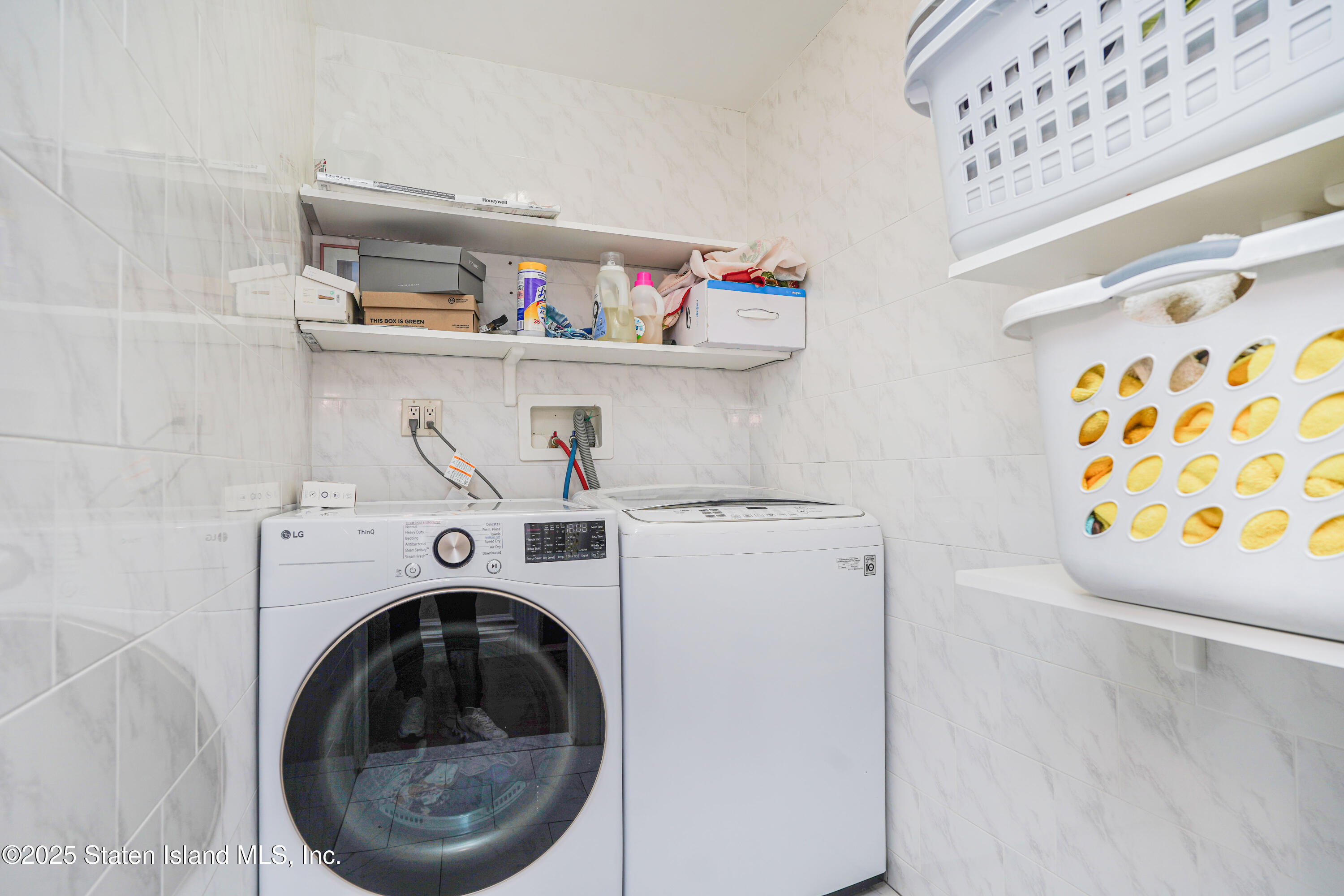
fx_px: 672
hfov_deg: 90.0
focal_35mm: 18
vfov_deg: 67.4
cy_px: 448
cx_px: 672
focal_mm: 18
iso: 100
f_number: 5.6
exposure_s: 1/60
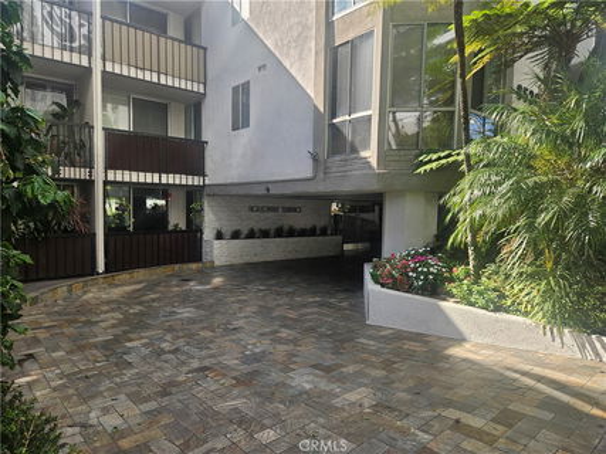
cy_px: 227
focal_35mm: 23
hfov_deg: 73.9
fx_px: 403
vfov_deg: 58.9
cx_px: 303
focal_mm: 5.4
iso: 32
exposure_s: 1/541
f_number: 1.8
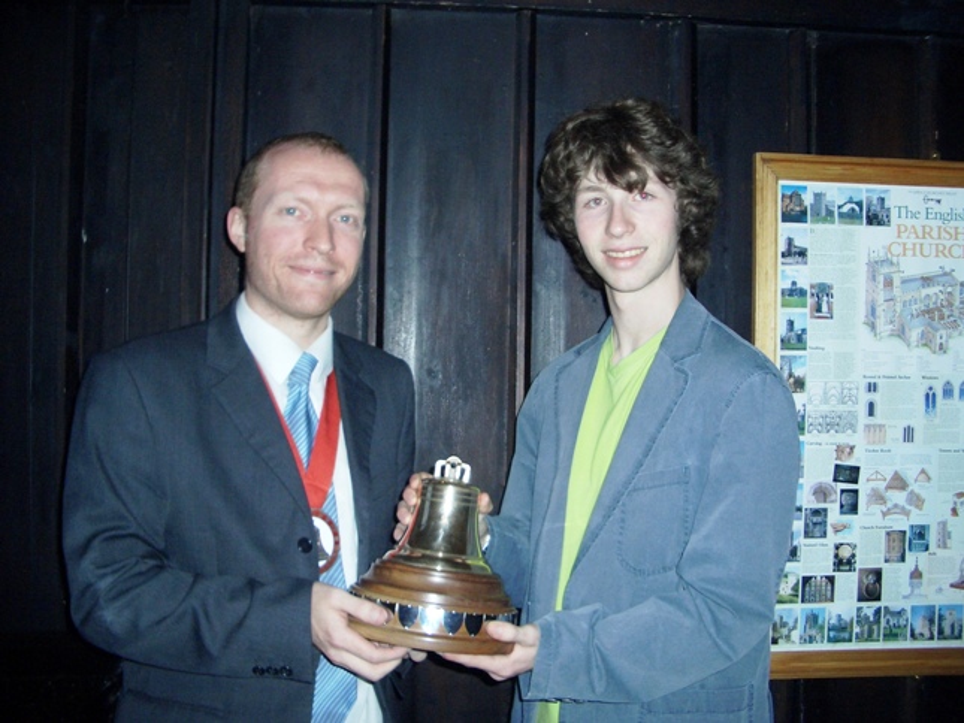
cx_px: 482
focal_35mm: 35
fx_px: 975
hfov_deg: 52.6
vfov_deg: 40.7
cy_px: 362
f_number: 2.6
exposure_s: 1/60
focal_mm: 5.8
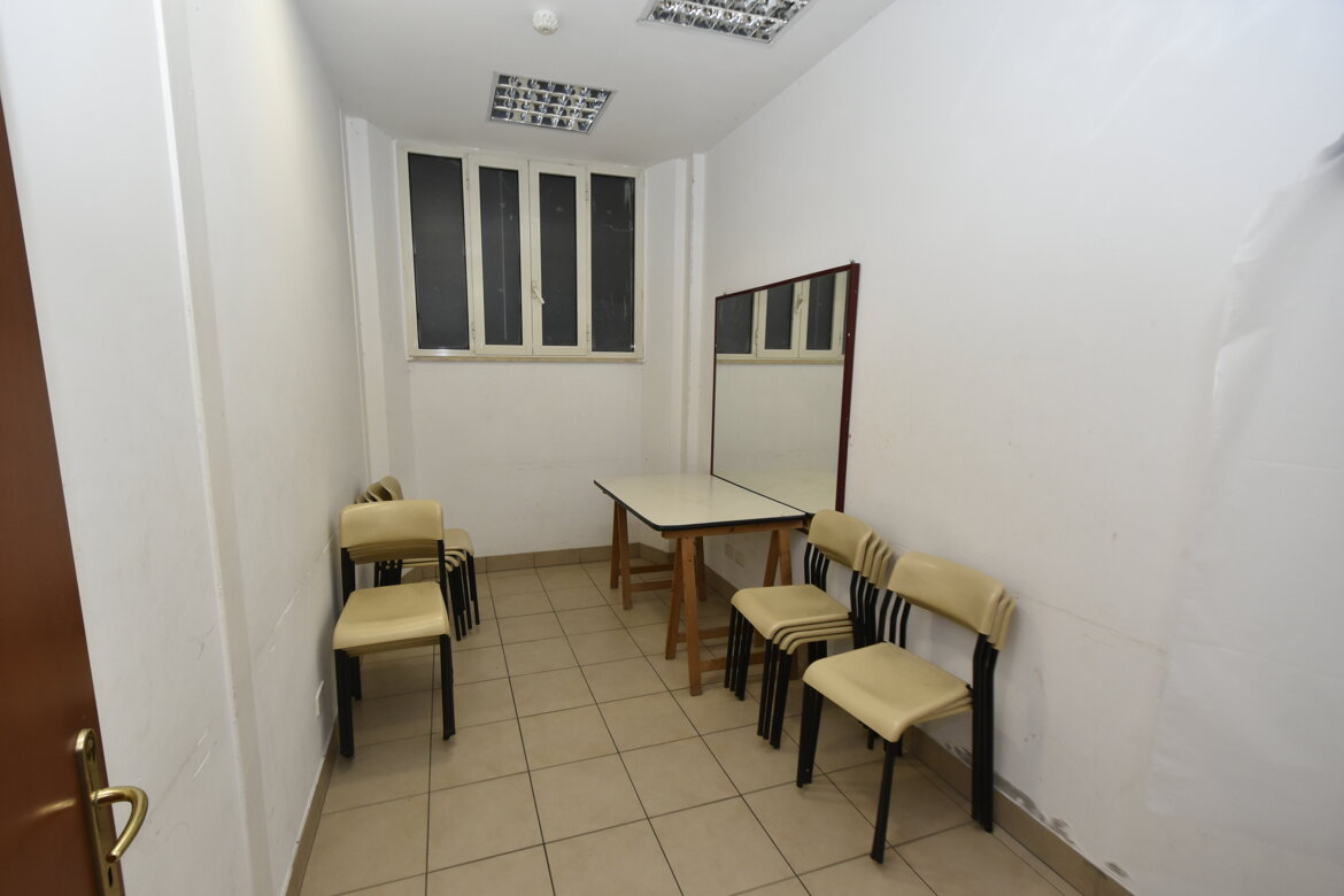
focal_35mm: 15
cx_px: 672
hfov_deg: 100.4
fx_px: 560
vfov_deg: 77.3
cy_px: 448
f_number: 4.5
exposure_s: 1/160
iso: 800
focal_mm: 10
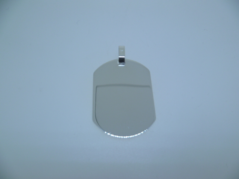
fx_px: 193
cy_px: 90
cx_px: 120
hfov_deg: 63.4
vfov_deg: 49.7
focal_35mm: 28
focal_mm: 5
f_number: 2.8
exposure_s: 1/250
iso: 80
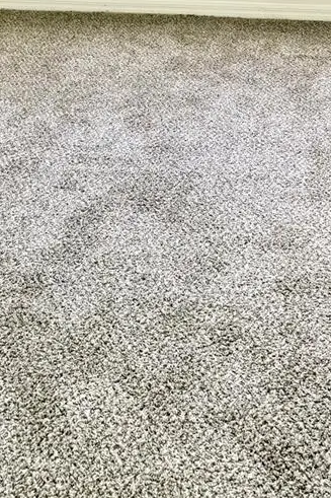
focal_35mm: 61
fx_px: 842
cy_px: -67
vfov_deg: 29.3
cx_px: 212
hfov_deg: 22.2
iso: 160
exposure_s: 1/156
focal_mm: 6.76
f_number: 1.78
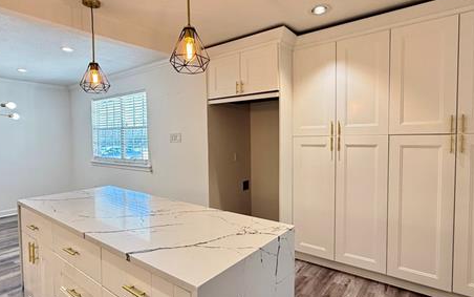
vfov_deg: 57.3
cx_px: 236
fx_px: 271
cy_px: 151
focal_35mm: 21
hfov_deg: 82.3
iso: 200
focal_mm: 2.22
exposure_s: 1/120
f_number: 2.2
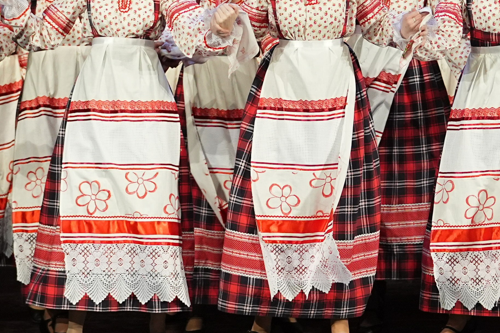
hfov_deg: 4.9
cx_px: 341
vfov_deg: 3.3
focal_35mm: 418
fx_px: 5807
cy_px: 40
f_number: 2.8
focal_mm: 125
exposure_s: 1/400
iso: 2500
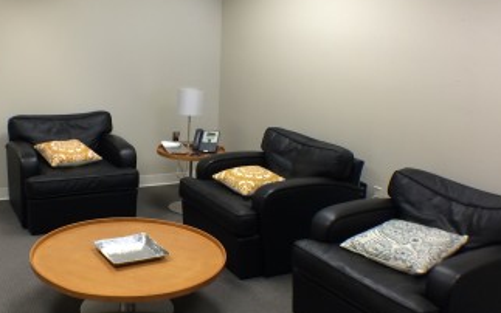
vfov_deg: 21.3
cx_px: 135
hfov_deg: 32.9
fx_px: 833
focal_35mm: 61
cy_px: 163
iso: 64
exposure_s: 1/30
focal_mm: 4.12
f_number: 2.2
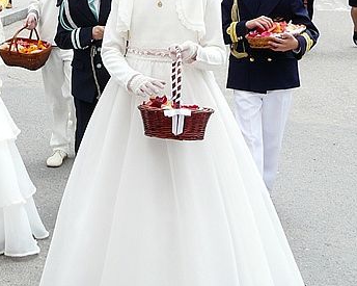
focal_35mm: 75
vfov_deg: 19.8
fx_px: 792
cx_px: 45
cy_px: 1
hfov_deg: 24.7
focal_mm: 4.6
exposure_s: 1/250
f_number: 4.5
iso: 100
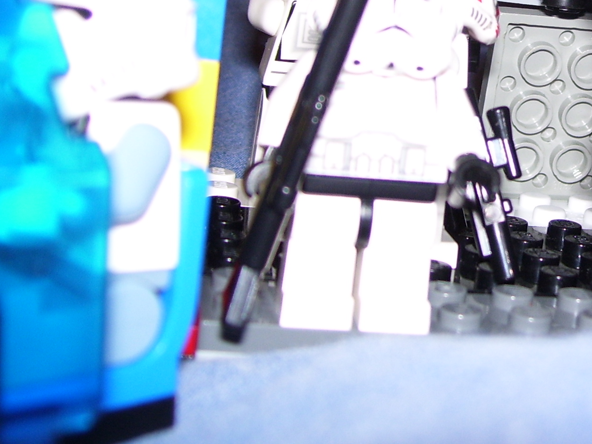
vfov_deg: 19.0
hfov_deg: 24.9
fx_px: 1300
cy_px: 37
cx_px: 529
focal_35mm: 76
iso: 80
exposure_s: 1/60
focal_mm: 6
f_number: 2.7
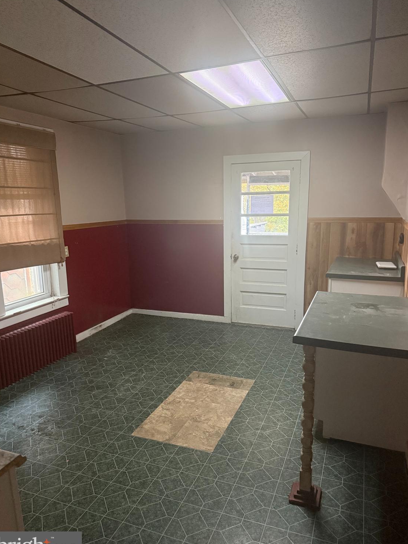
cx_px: 202
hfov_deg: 54.9
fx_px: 393
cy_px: 278
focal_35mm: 25
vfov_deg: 69.4
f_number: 1.78
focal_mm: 6.76
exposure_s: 1/60
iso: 800
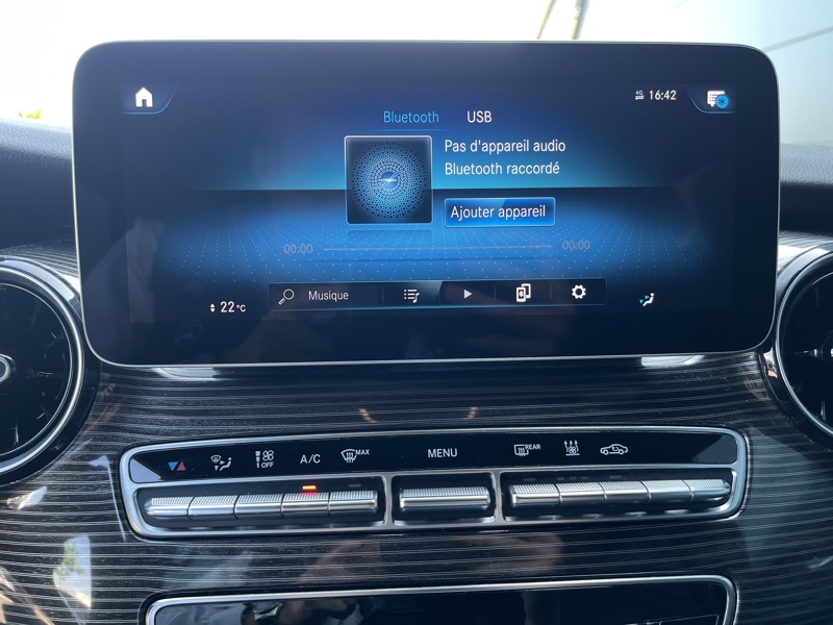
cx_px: 416
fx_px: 626
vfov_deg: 53.1
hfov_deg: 67.3
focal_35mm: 26
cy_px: 312
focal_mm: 5.1
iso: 125
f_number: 1.6
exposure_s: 1/100
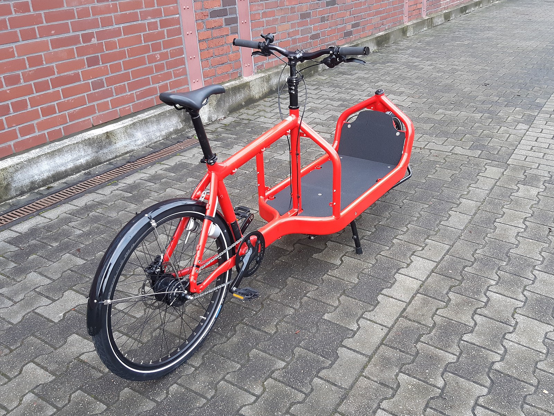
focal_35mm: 26
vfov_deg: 53.1
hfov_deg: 67.3
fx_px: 416
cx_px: 277
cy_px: 208
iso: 80
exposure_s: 1/100
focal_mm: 3.92
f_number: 1.7
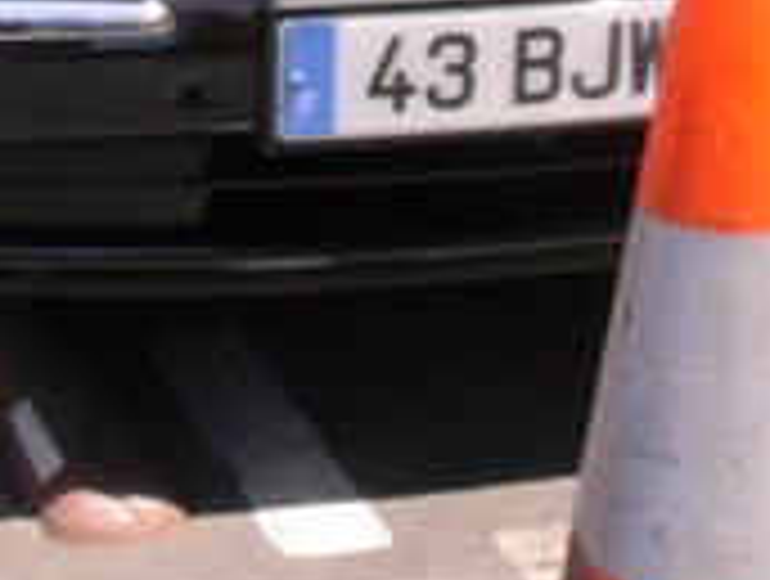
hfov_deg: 11.7
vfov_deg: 8.5
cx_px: 320
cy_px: -441
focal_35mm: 168
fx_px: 3745
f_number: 5.8
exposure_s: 1/148
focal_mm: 6.7
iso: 70
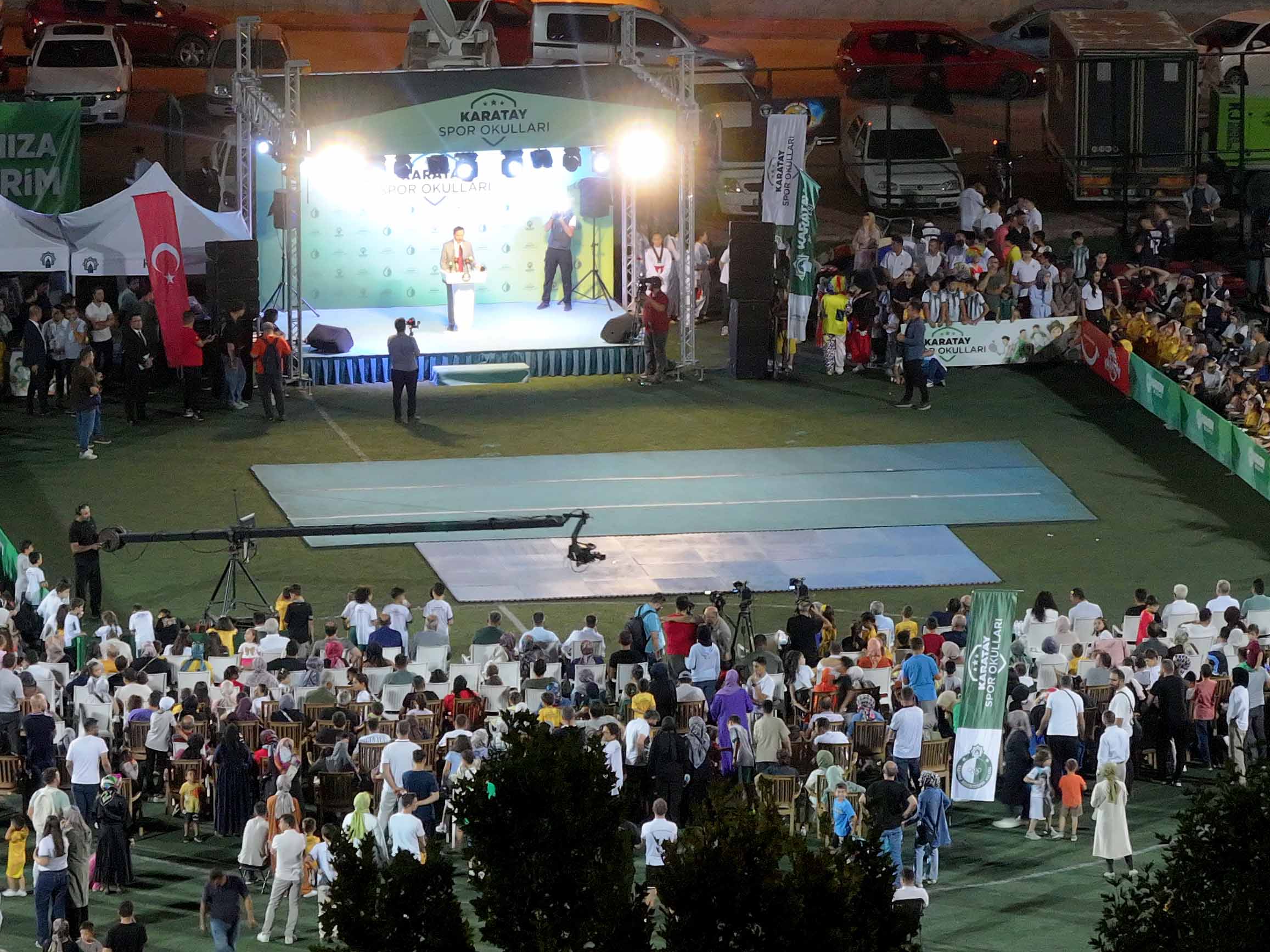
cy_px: 301
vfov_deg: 5.2
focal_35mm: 287
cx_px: 588
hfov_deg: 6.9
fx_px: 10528
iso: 430
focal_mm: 30.71
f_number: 3.4
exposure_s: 1/15
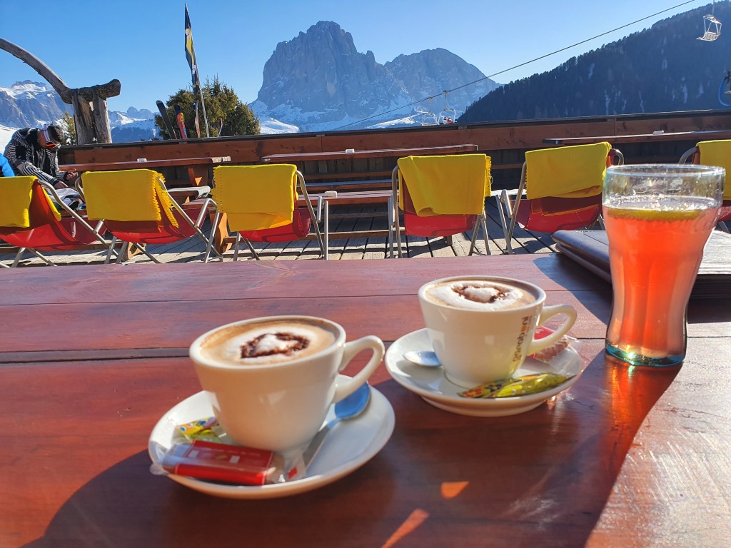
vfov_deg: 53.1
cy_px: 274
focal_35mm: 26
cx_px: 366
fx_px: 549
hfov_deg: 67.3
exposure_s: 1/2028
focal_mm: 4.32
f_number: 2.4
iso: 50
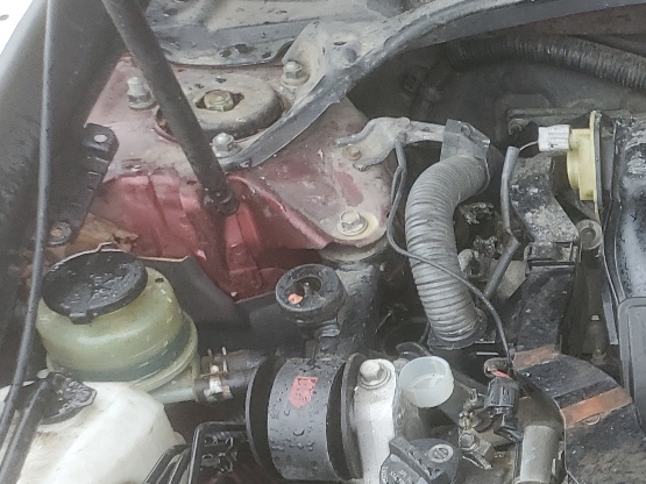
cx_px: 909
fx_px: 1399
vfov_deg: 19.3
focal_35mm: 75
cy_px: 439
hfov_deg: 22.4
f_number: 1.5
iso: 50
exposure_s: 1/123
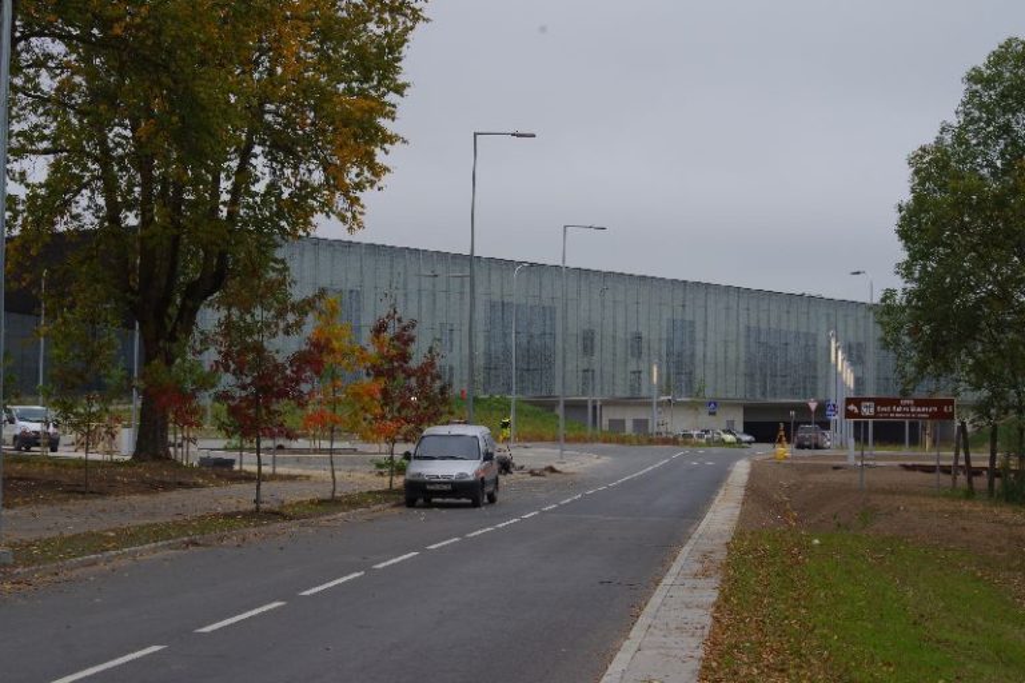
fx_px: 2135
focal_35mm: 75
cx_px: 512
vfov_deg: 18.2
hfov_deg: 27.0
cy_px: 342
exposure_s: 1/125
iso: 200
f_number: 11
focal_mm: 50
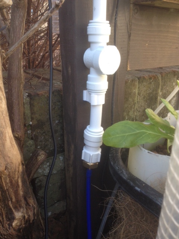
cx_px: 90
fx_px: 241
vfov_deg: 52.6
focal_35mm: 35
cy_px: 120
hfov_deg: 40.7
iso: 80
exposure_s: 1/120
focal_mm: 4.28
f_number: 2.4
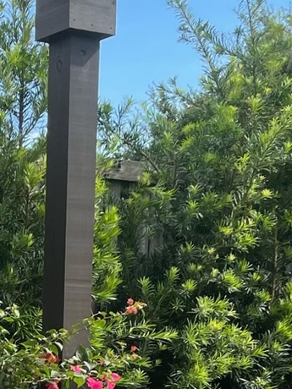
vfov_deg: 15.8
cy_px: 614
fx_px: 1271
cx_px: -70
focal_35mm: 113
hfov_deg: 12.7
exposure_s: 1/1147
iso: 32
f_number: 1.6
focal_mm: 4.2
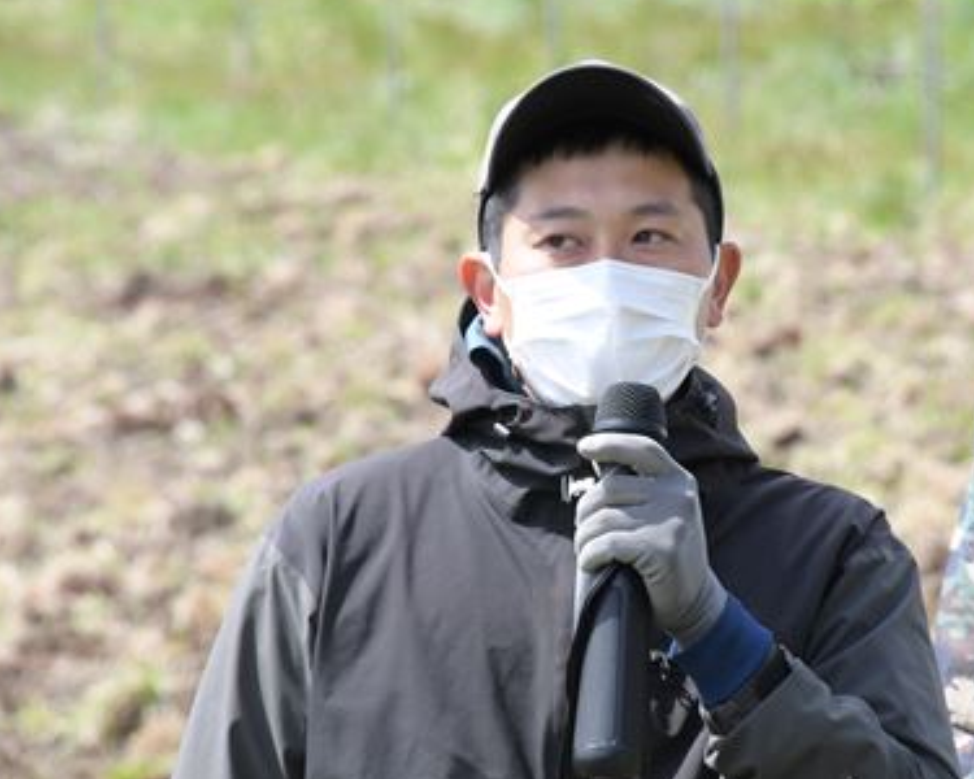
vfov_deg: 2.9
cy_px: 396
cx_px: 621
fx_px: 15134
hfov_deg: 3.7
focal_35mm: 525
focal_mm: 280
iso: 2500
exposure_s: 1/1000
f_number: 16
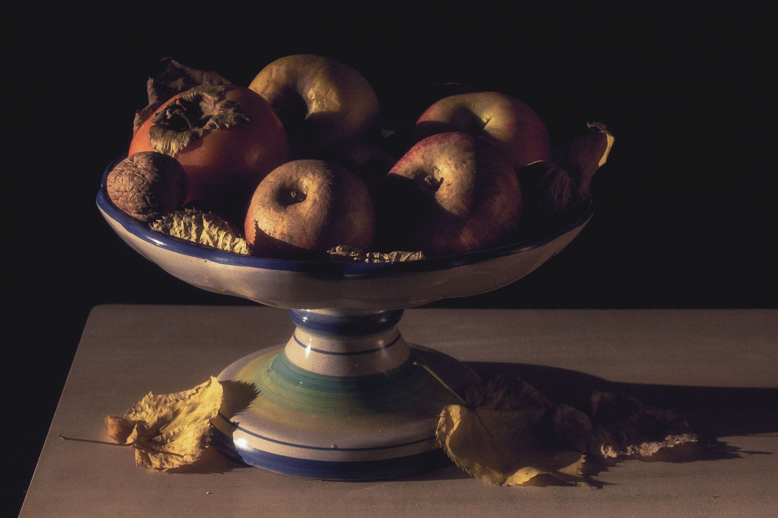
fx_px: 2591
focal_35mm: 120
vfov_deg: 11.4
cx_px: 389
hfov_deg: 17.1
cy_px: 259
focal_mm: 80
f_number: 9
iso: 1000
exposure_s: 1/1250
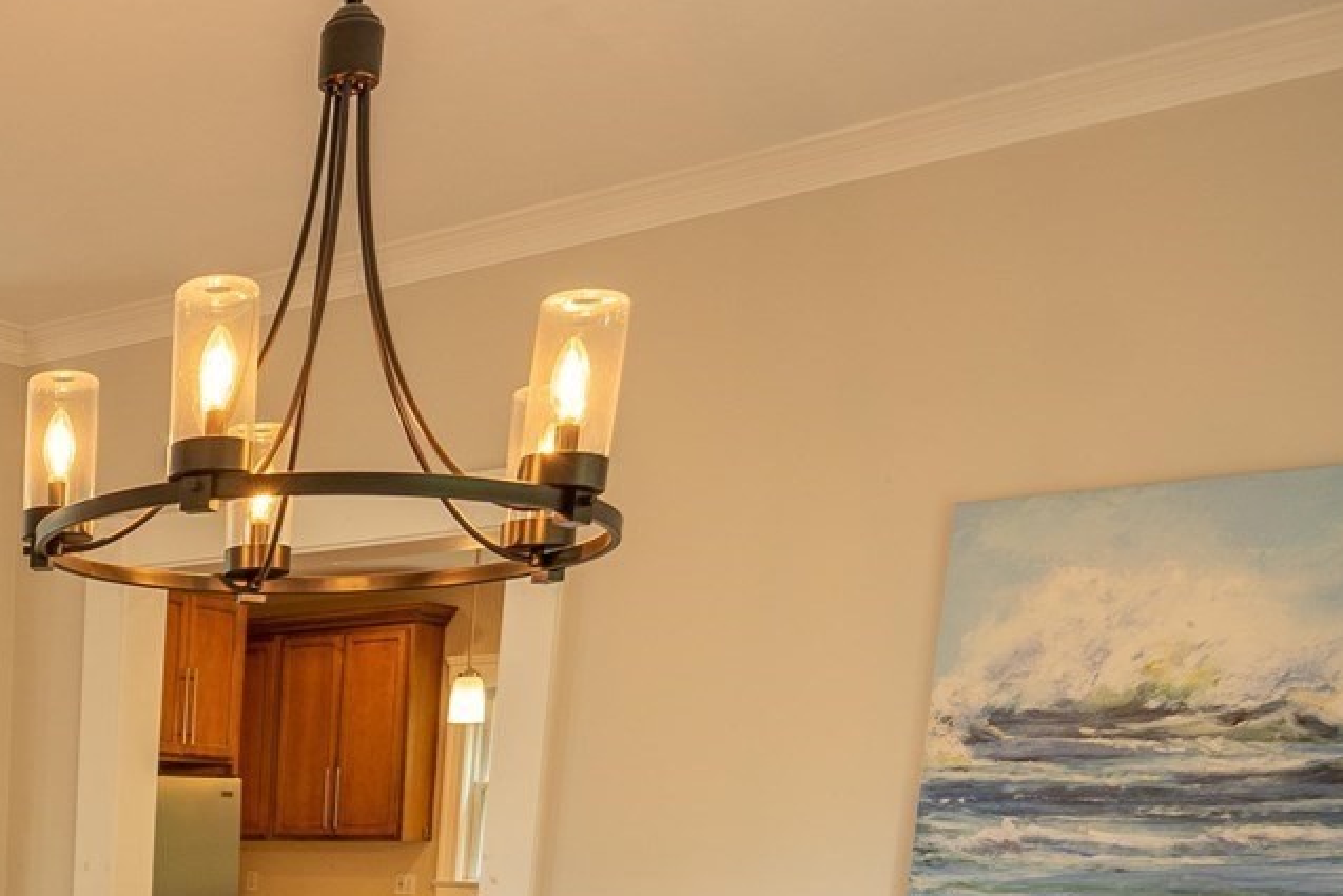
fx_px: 1679
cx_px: -152
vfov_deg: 25.3
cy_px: 1196
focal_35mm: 45
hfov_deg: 36.5
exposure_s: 1/30
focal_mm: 14
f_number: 3.5
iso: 100
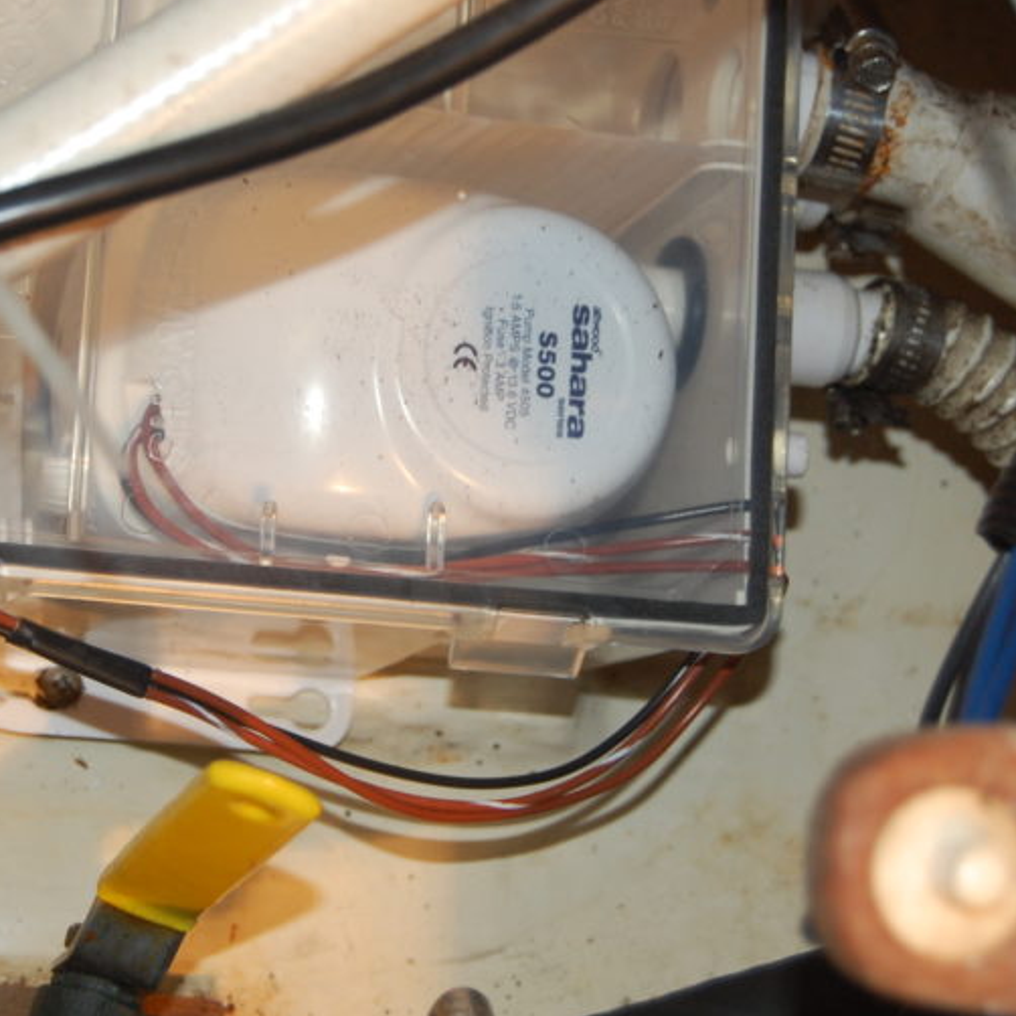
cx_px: 372
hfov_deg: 16.7
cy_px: 462
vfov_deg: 16.7
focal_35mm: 104
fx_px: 3453
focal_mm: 40
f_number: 5
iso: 400
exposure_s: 1/60
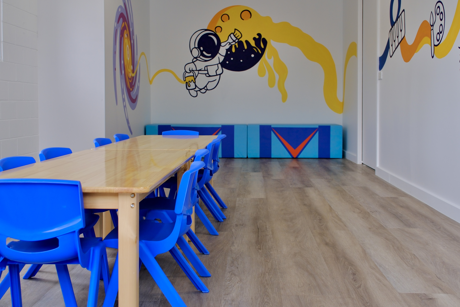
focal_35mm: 31
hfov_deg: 60.3
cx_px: 230
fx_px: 396
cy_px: 154
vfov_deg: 42.3
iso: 320
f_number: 3.2
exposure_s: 1/125
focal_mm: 20.4
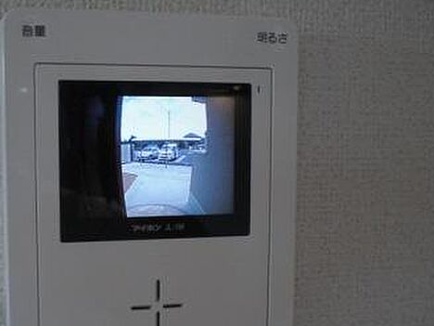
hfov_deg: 36.5
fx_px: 652
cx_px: 148
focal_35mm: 52
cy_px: 202
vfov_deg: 27.9
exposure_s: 1/100
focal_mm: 6.3
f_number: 3.1
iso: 200
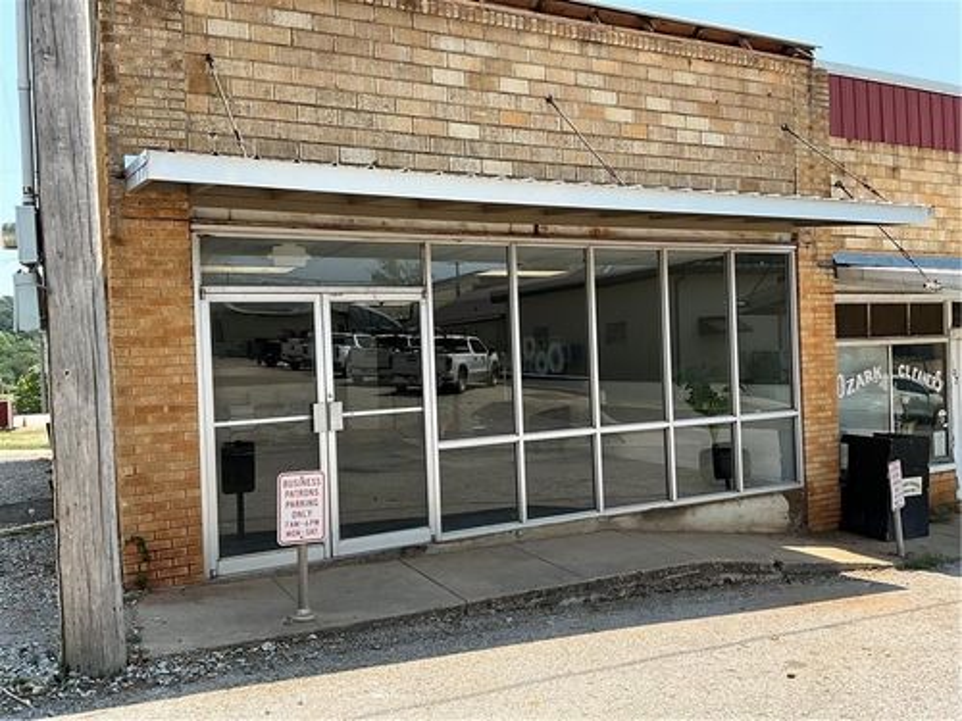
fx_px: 806
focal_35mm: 29
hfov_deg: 61.7
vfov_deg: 48.2
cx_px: 481
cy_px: 360
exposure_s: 1/912
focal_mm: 3
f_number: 1.8
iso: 25
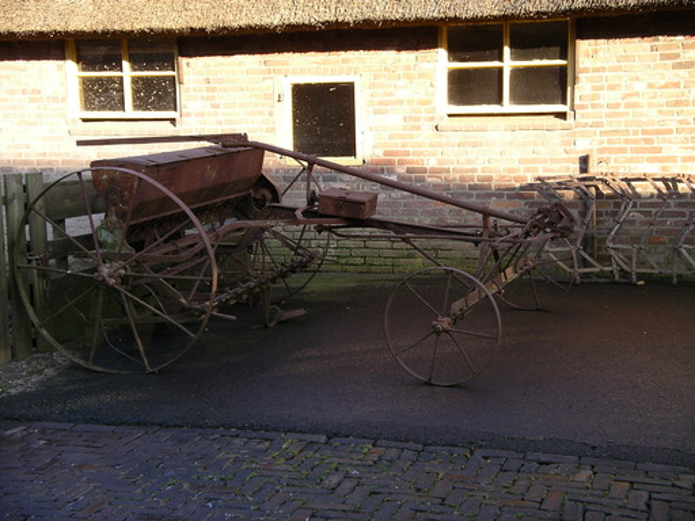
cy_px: 260
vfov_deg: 23.7
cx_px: 348
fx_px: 1245
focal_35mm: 62
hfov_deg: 31.2
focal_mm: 12.8
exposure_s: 1/129
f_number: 3.3
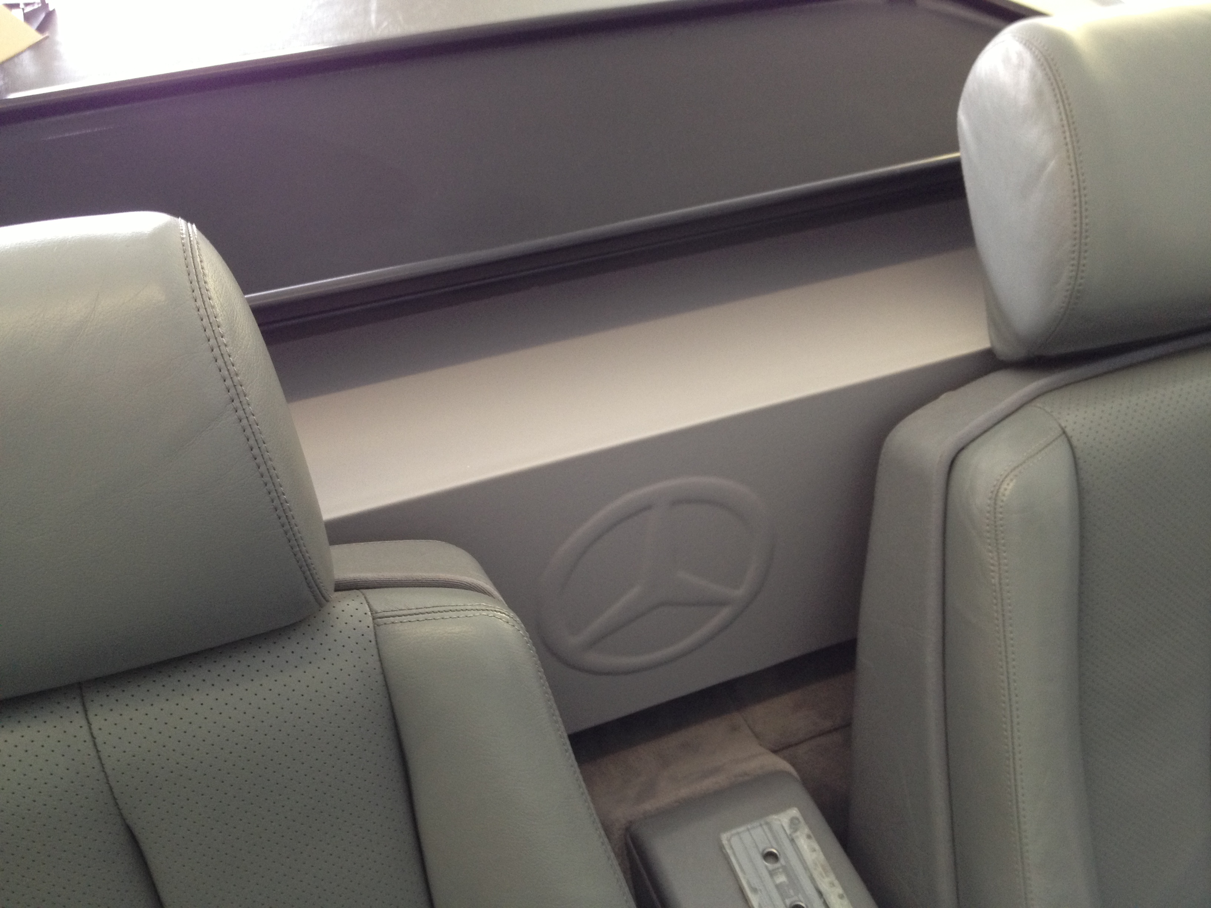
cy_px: 454
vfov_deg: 40.7
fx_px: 1224
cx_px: 606
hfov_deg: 52.6
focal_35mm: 35
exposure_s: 1/20
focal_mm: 4.28
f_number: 2.4
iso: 125
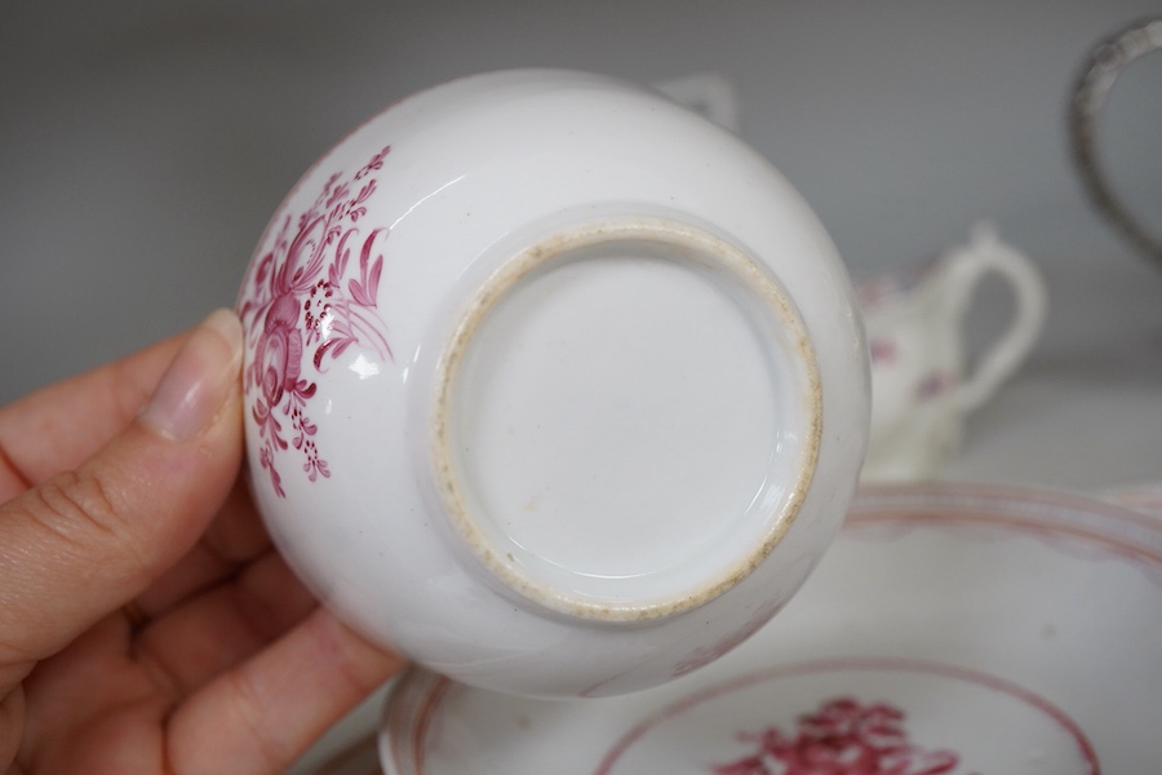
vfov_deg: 29.9
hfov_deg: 43.6
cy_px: 388
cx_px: 581
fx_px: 1452
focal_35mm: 45
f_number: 9
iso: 1250
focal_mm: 30
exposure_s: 1/125
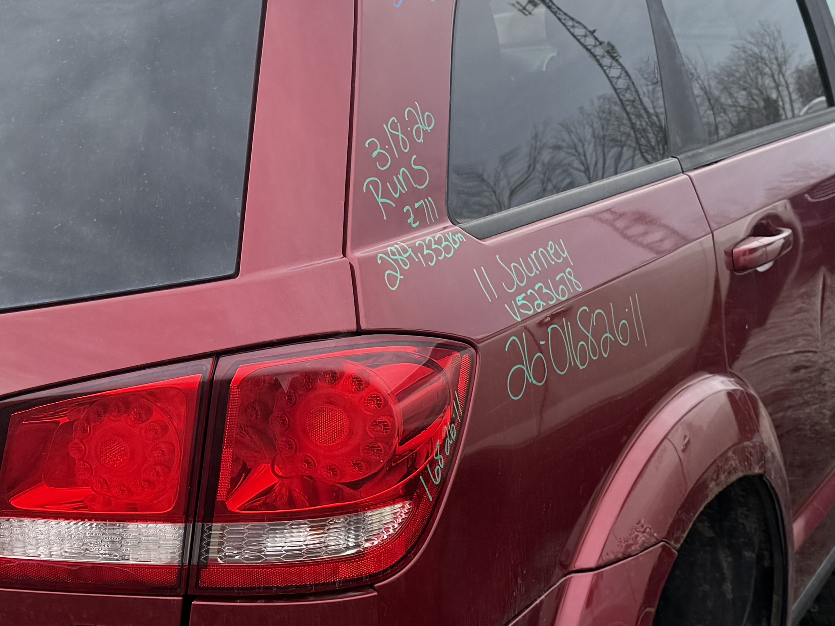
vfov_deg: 22.2
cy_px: 278
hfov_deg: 29.2
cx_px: 279
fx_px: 1592
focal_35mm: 66
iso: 80
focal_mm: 6.76
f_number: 1.78
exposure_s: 1/1727
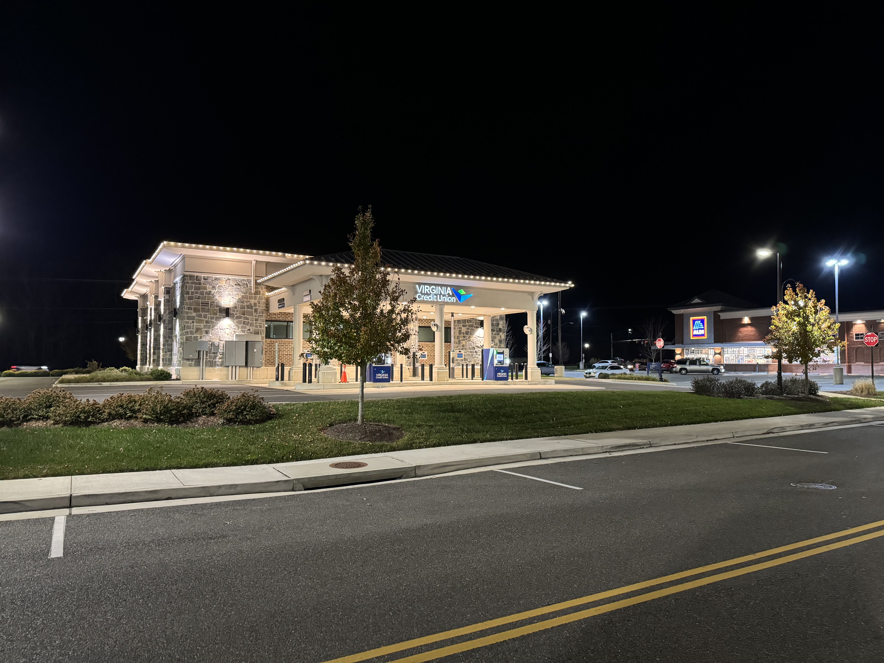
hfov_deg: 71.6
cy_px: 332
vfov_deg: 56.8
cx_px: 442
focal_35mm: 24
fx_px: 613
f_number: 1.78
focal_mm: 6.76
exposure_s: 1/40
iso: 800
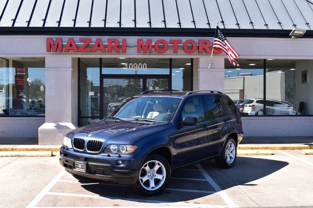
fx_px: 378
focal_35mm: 44
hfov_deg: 45.0
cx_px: 156
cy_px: 104
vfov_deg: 30.8
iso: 400
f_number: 10
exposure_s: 1/250
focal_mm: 29
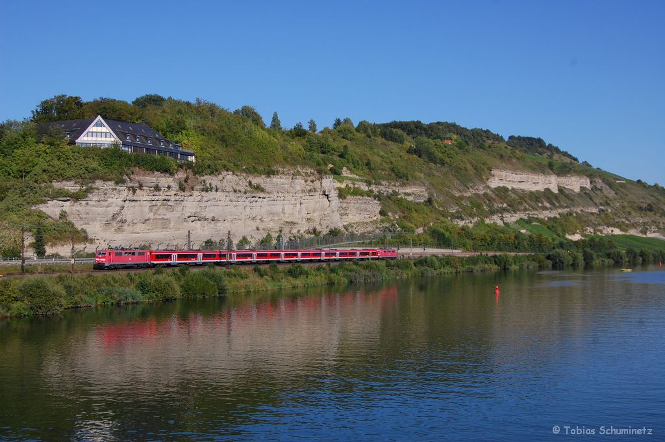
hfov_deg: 43.7
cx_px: 332
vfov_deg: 29.8
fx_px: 830
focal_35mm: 45
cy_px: 221
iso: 200
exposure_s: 1/500
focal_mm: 30
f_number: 9
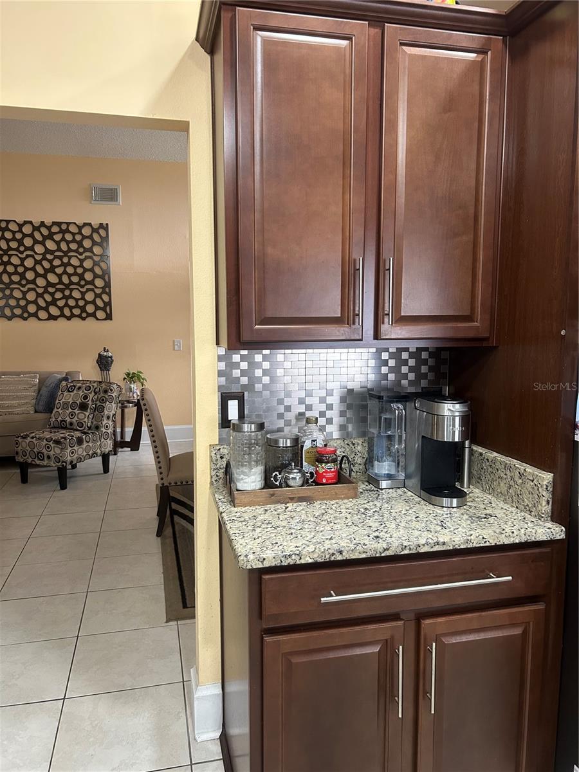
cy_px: 386
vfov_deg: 67.3
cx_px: 290
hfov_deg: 53.1
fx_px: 580
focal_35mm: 26
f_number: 1.5
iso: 200
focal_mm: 5.7
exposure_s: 1/60
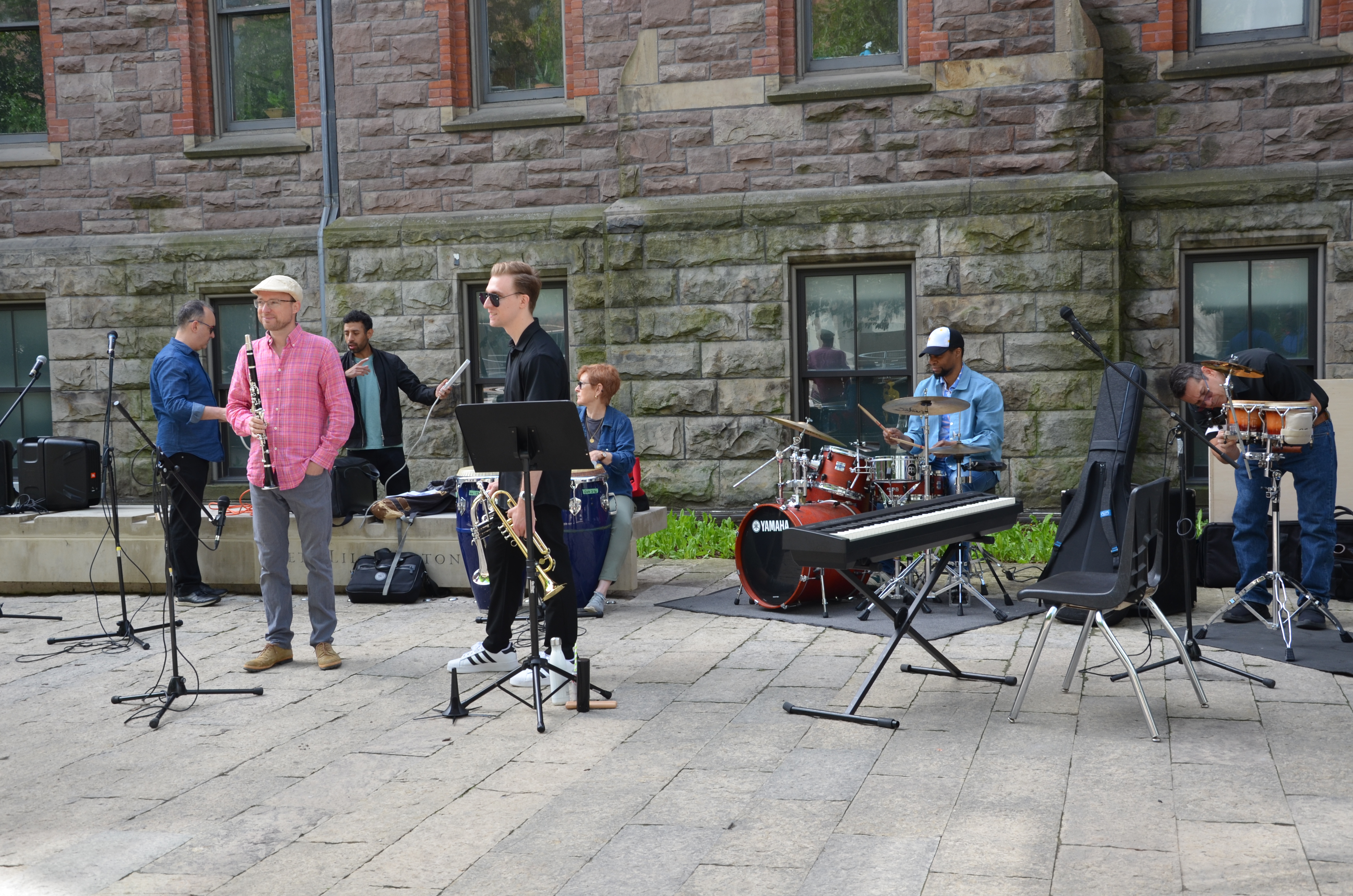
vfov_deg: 31.8
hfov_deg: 46.5
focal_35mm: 42
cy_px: 448
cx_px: 676
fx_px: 1575
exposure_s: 1/160
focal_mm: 28
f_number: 6.3
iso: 200
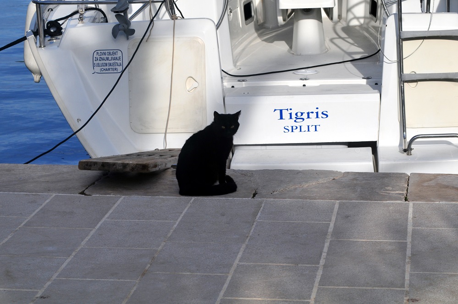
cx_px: 229
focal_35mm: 105
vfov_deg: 13.0
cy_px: 152
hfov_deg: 19.5
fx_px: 1334
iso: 250
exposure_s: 1/400
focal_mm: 70
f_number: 10
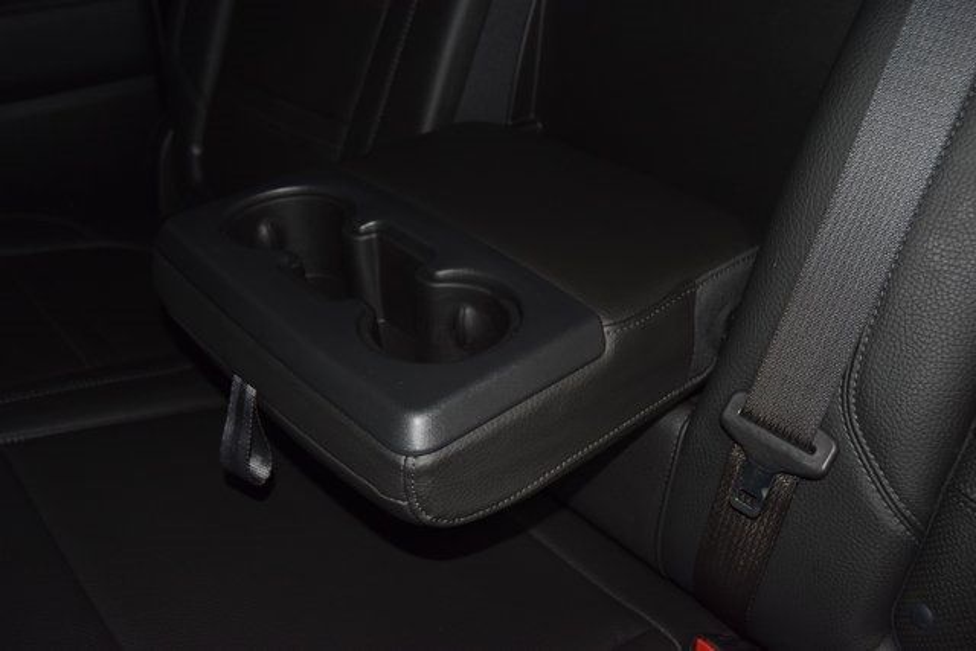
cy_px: 326
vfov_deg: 36.9
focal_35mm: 36
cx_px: 488
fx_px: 976
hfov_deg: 53.1
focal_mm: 24
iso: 1250
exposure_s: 1/125
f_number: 3.8
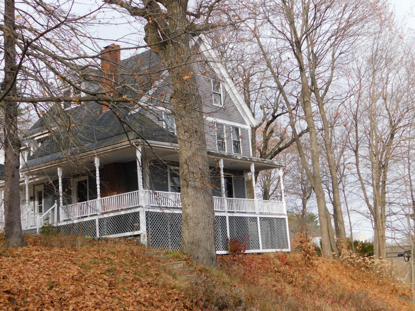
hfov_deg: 37.5
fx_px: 611
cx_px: 208
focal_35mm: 51
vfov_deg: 28.6
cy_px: 156
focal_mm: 9
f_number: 3.8
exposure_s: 1/400
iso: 125
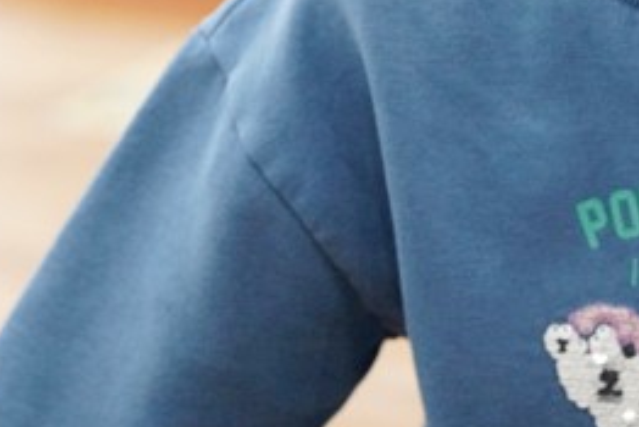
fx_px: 12183
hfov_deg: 3.0
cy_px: -298
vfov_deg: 2.0
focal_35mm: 686
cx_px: 554
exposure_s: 1/250
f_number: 4
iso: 5000
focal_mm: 200
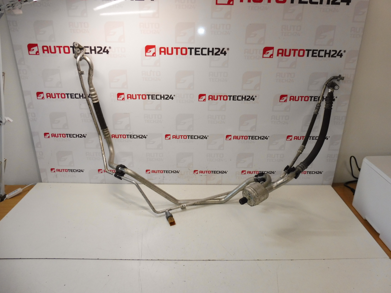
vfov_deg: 56.8
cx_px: 196
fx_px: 271
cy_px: 146
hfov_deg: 71.6
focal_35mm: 24
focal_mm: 4.3
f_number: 4
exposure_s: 1/100
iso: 200
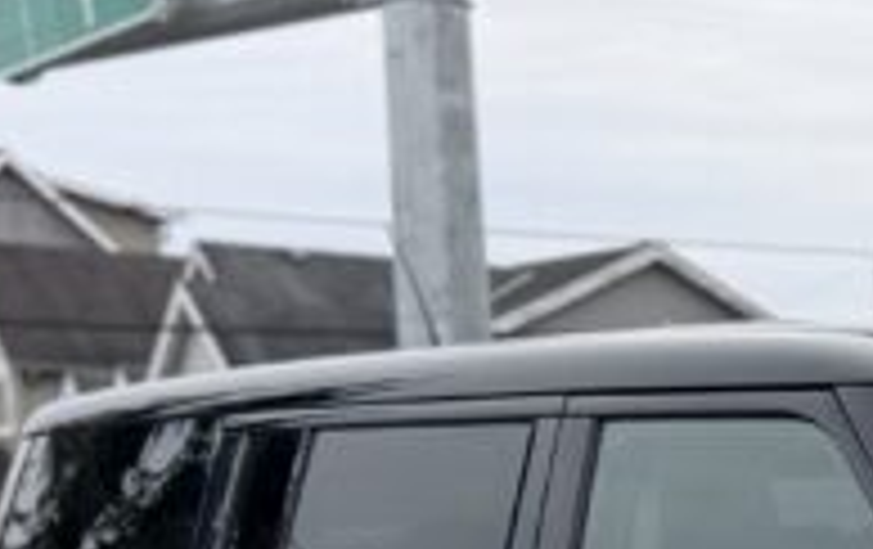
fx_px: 3194
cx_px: 1534
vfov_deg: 9.2
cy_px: 1138
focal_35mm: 134
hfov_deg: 14.0
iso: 80
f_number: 1.78
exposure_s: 1/1091
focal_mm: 6.76
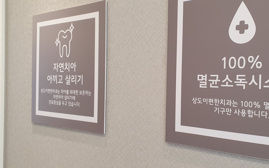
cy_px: 85
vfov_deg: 32.0
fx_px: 293
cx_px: 170
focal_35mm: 40
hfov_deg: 48.8
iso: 250
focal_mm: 4.32
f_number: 2.4
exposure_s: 1/120
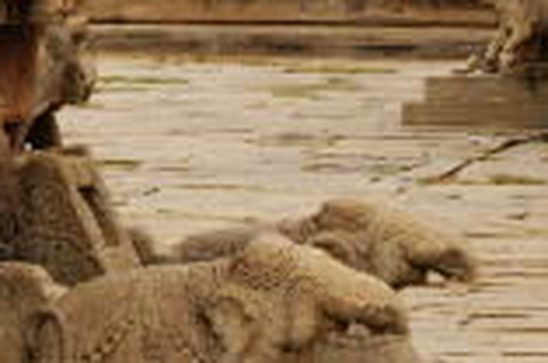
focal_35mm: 198
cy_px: -77
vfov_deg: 6.9
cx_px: -255
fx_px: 3008
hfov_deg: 10.1
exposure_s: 1/400
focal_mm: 28
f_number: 10
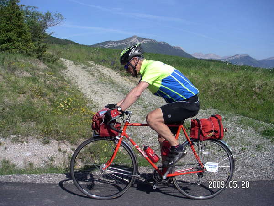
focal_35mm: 38
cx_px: 137
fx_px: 301
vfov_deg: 37.7
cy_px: 103
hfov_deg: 49.0
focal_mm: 6
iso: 50
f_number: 6.6
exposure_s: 1/250
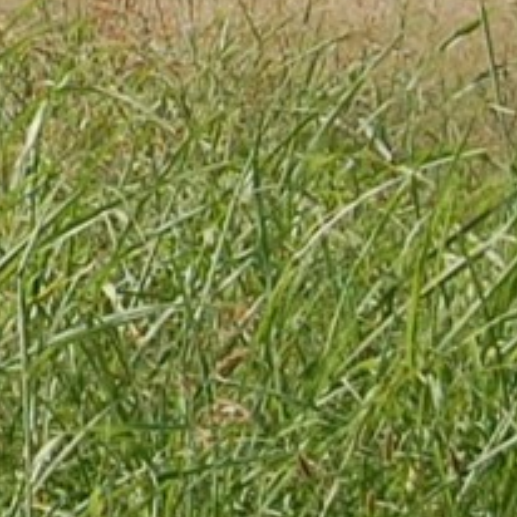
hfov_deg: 2.7
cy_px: -902
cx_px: -1251
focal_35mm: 629
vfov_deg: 2.8
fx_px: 10628
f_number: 10
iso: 200
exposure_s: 1/400
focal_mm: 50
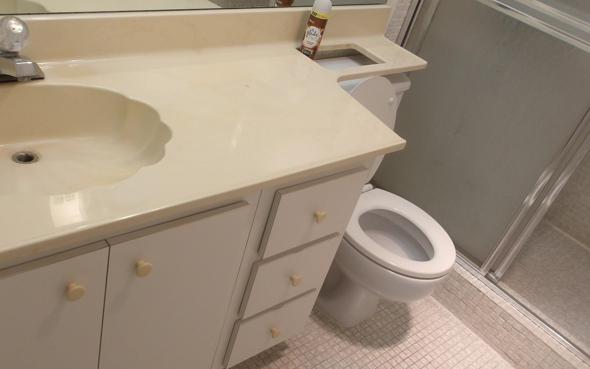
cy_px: 220
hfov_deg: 57.9
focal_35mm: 33
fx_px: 531
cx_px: 253
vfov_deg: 38.2
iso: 100
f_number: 3
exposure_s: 1/88
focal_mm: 4.9
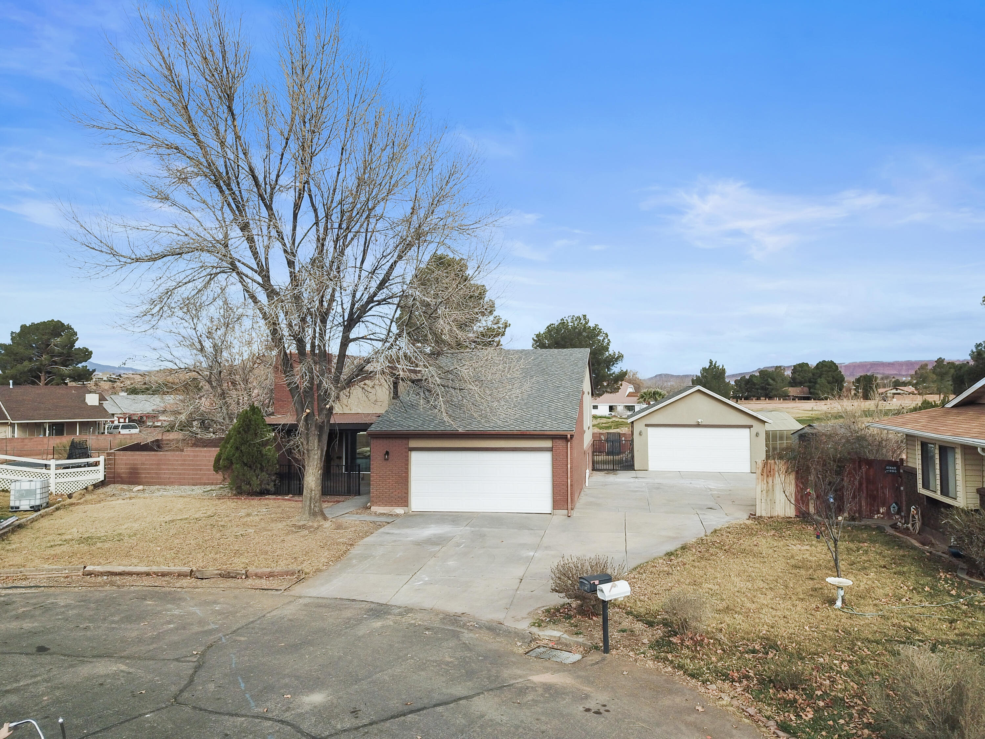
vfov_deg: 53.1
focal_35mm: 26
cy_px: 370
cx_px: 492
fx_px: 740
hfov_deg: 67.3
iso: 100
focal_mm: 4.73
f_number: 2.2
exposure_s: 1/1800
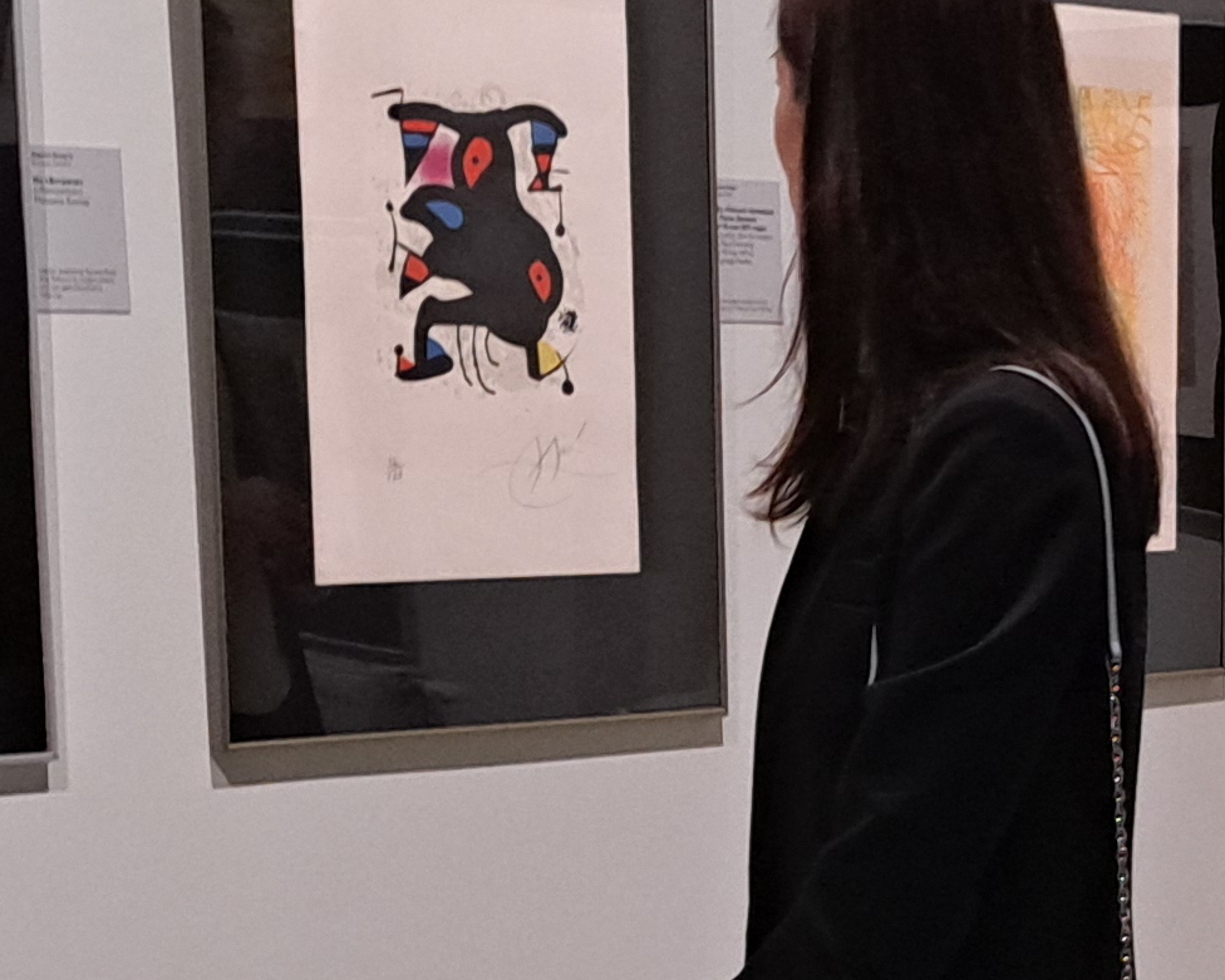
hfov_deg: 16.8
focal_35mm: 111
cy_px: 1025
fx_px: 4025
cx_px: 1293
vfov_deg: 13.7
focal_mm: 5.23
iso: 250
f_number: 1.8
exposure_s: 1/50
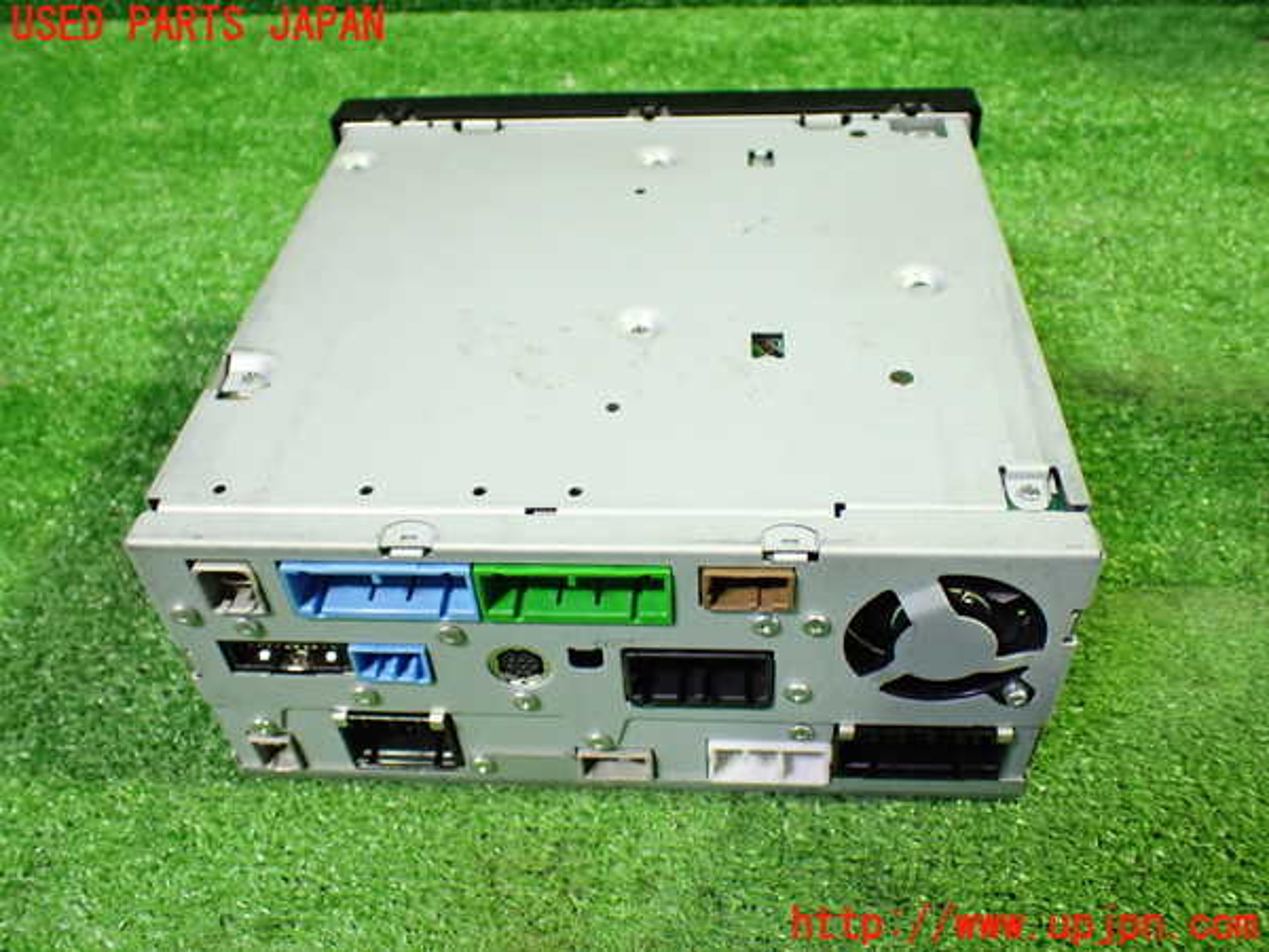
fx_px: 1100
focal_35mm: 30
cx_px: 634
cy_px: 476
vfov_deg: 46.8
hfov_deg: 60.0
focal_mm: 5.4
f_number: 2.3
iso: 800
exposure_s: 1/50
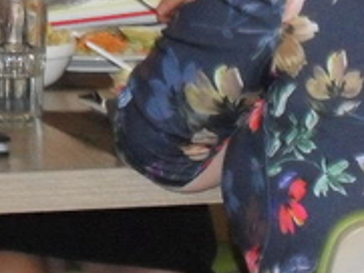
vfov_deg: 5.8
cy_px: -171
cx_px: -16
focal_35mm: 255
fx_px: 2683
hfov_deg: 7.7
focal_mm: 13.6
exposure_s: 1/60
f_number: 5
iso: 400
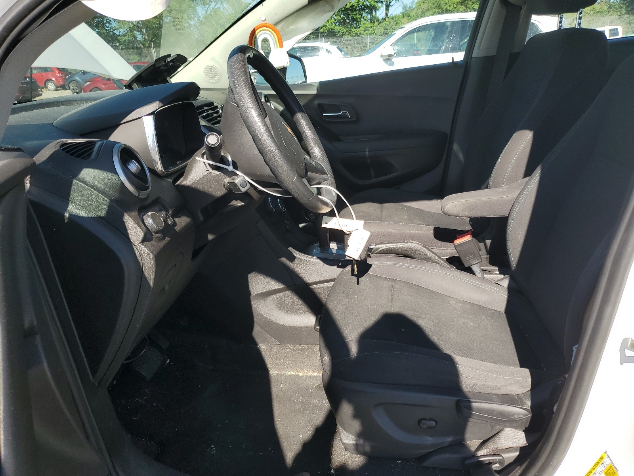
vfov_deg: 53.1
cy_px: 238
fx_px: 476
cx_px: 317
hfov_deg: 67.3
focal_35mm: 26
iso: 50
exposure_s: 1/1429
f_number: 1.5
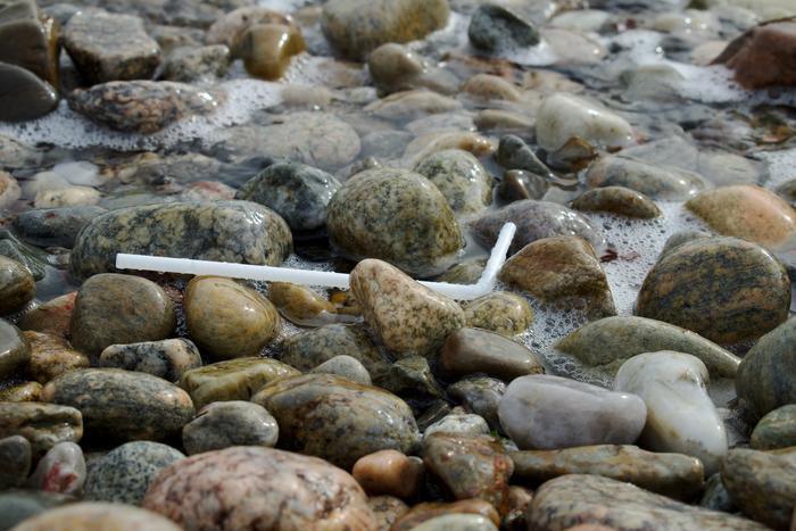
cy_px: 266
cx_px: 398
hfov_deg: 24.6
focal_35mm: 82
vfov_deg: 16.6
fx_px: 1824
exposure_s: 1/250
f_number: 8
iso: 100
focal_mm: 55
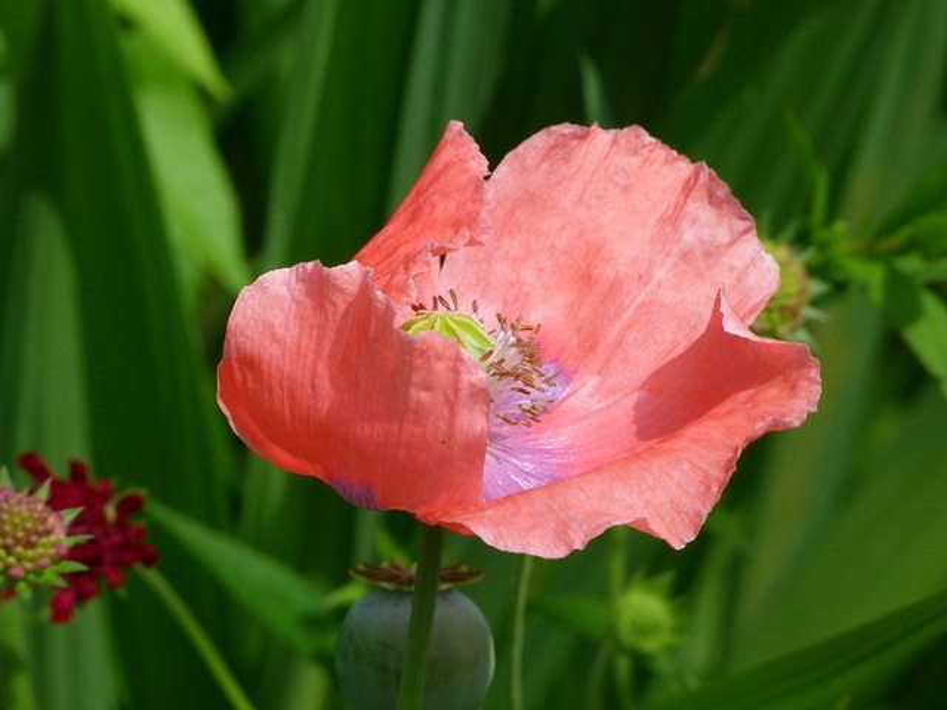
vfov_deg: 3.2
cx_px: 474
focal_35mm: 460
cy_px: 355
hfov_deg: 4.3
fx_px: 12584
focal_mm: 82.7
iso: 80
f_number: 6.3
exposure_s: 1/250
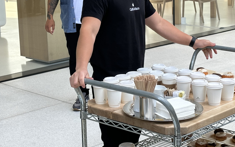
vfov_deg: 14.2
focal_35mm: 92
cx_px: 127
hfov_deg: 22.5
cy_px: 49
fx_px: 589
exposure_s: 1/369
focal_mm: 6.86
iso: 64
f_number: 1.78
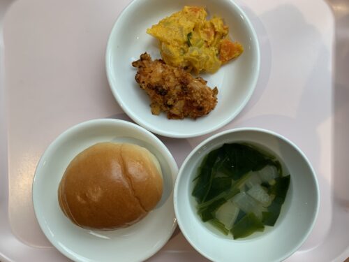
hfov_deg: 67.3
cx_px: 174
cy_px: 131
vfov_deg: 53.1
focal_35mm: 26
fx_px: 262
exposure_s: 1/79
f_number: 1.8
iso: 100
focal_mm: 4.25
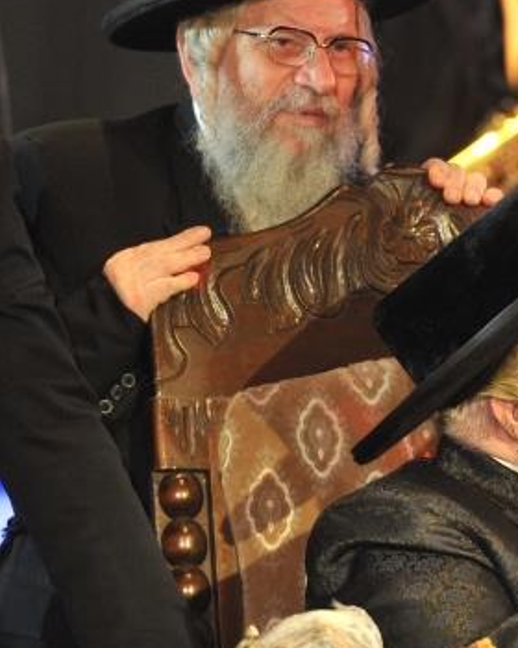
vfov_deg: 3.5
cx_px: 649
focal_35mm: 549
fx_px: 10521
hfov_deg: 2.8
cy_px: 401
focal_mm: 200
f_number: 3.5
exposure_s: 1/200
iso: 1600
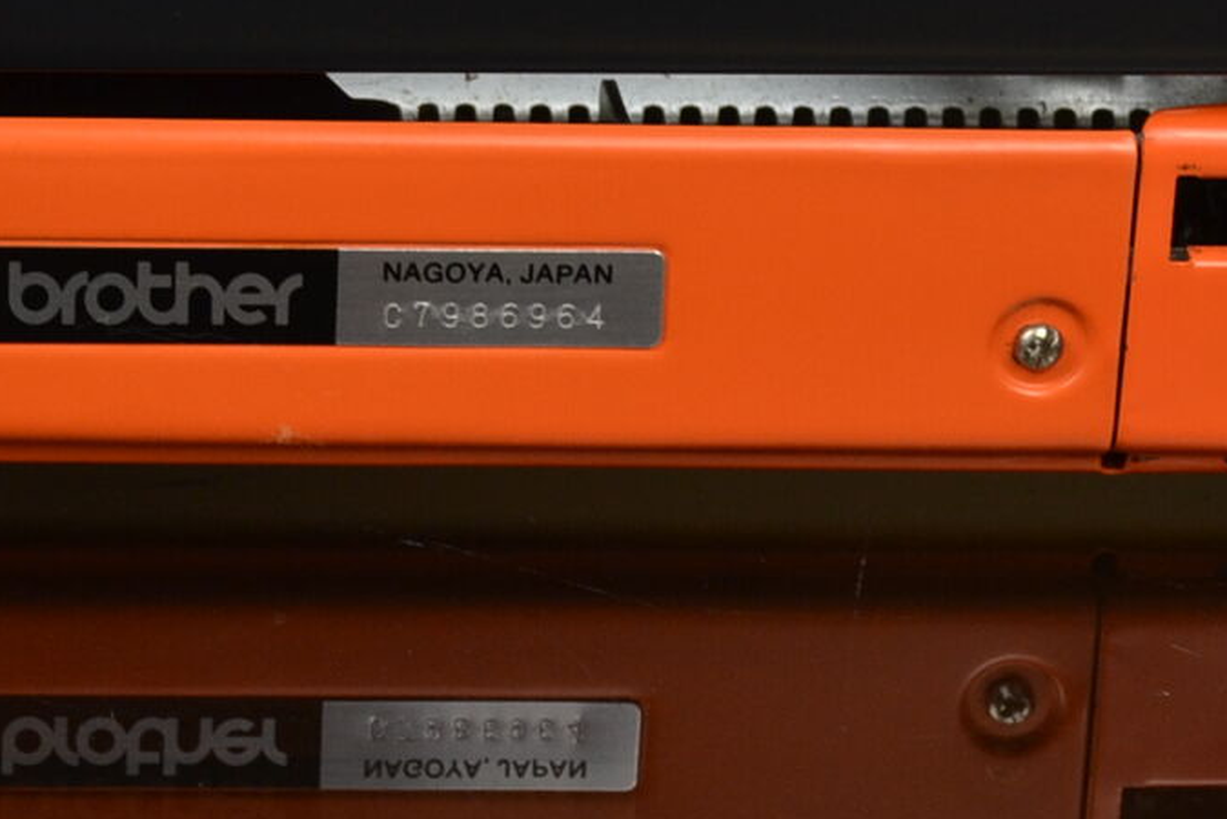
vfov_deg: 8.3
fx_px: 5592
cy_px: -180
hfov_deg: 12.3
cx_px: -107
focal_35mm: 164
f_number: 5
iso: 400
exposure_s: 1/100
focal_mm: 32
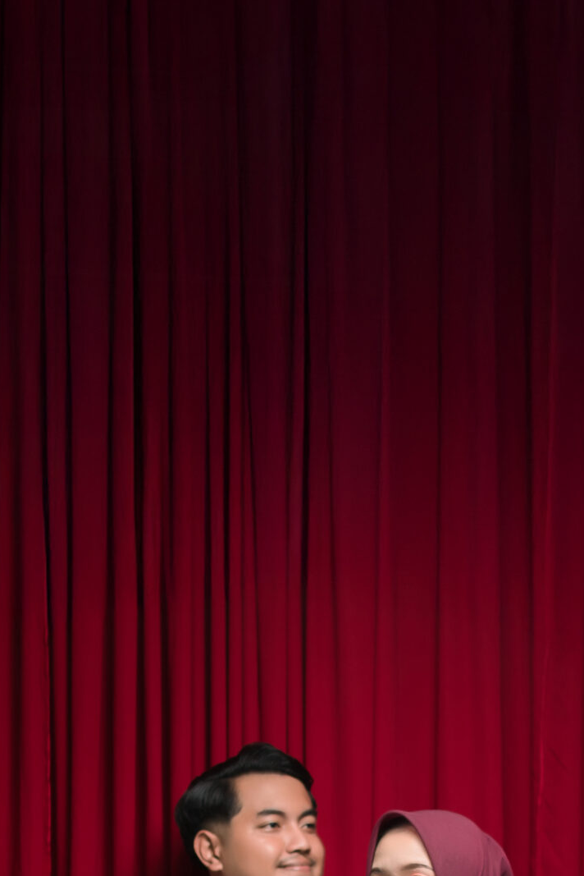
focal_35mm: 84
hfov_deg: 16.2
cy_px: 1023
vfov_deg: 22.5
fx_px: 2043
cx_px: 369
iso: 200
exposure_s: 1/200
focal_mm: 35
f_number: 1.4
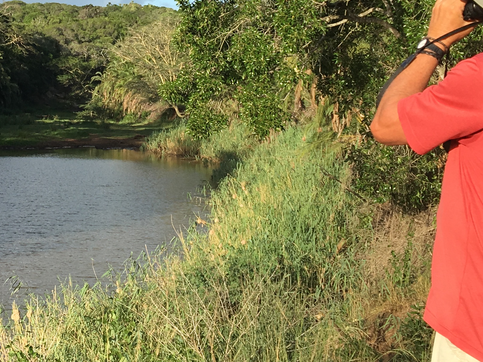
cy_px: 16
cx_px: 86
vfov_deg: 19.9
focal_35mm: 72
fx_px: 1005
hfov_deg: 26.5
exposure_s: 1/855
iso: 25
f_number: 2.2
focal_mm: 4.15
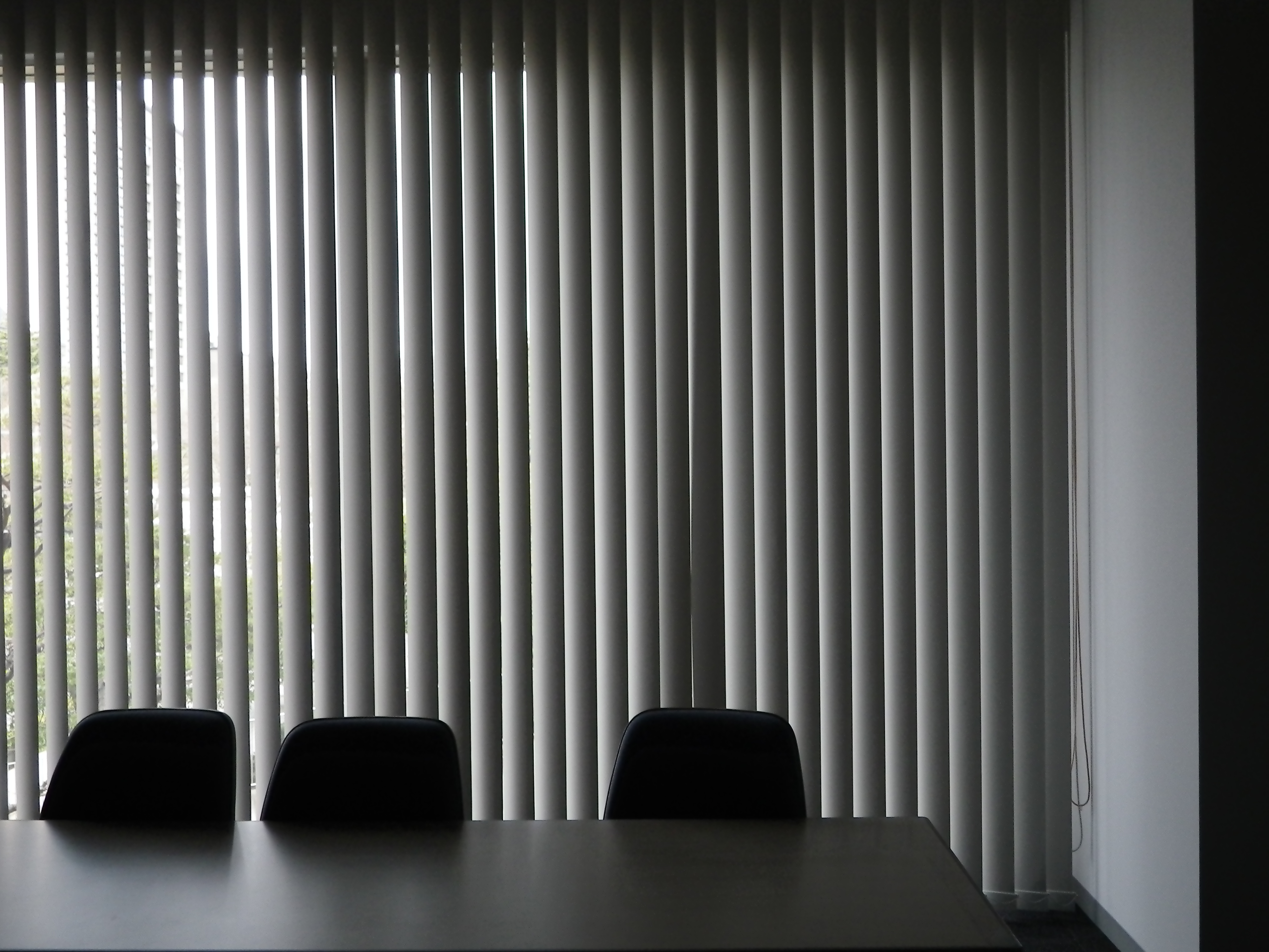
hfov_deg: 54.0
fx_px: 1246
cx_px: 634
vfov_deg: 41.8
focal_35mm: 34
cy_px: 476
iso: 80
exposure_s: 1/25
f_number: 3.8
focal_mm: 6.1
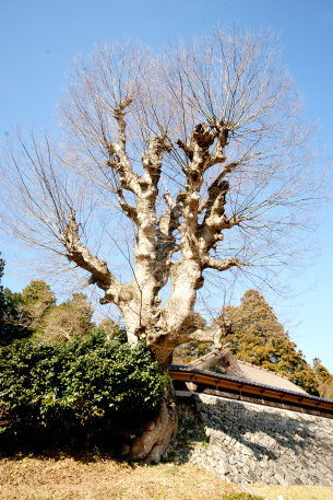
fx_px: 333
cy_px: 250
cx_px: 166
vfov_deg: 73.7
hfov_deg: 53.2
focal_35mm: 24
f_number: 9
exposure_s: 1/100
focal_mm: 24
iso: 320
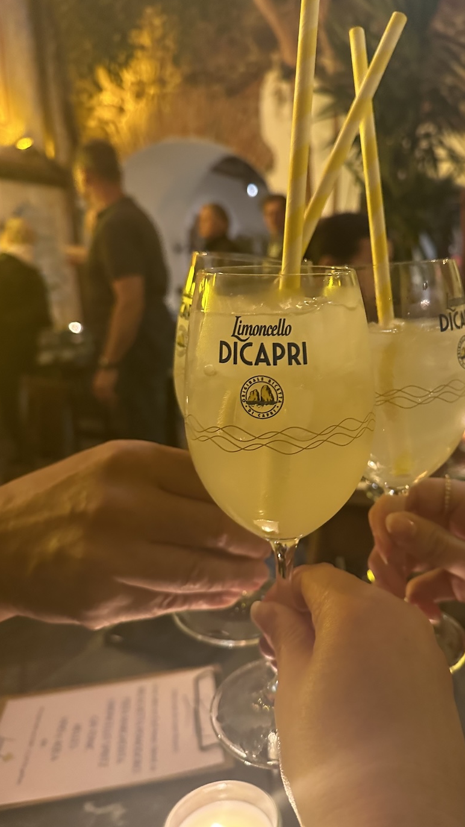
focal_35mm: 27
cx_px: 307
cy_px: 403
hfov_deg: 42.4
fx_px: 592
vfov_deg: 69.8
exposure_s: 1/33
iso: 800
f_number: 1.78
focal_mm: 6.86
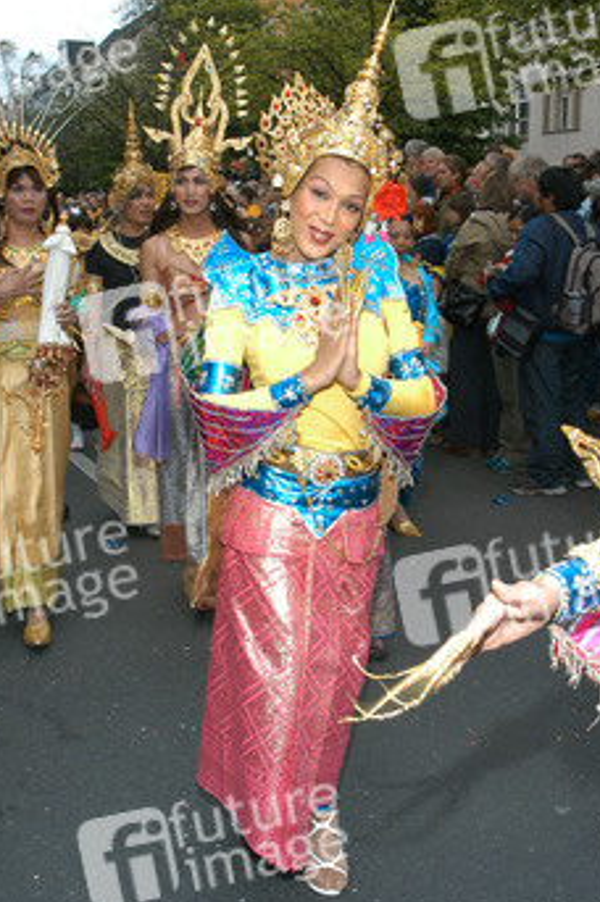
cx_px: 289
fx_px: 1052
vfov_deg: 46.4
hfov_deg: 31.8
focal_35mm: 42
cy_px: 452
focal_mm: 24
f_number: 9
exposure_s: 1/100
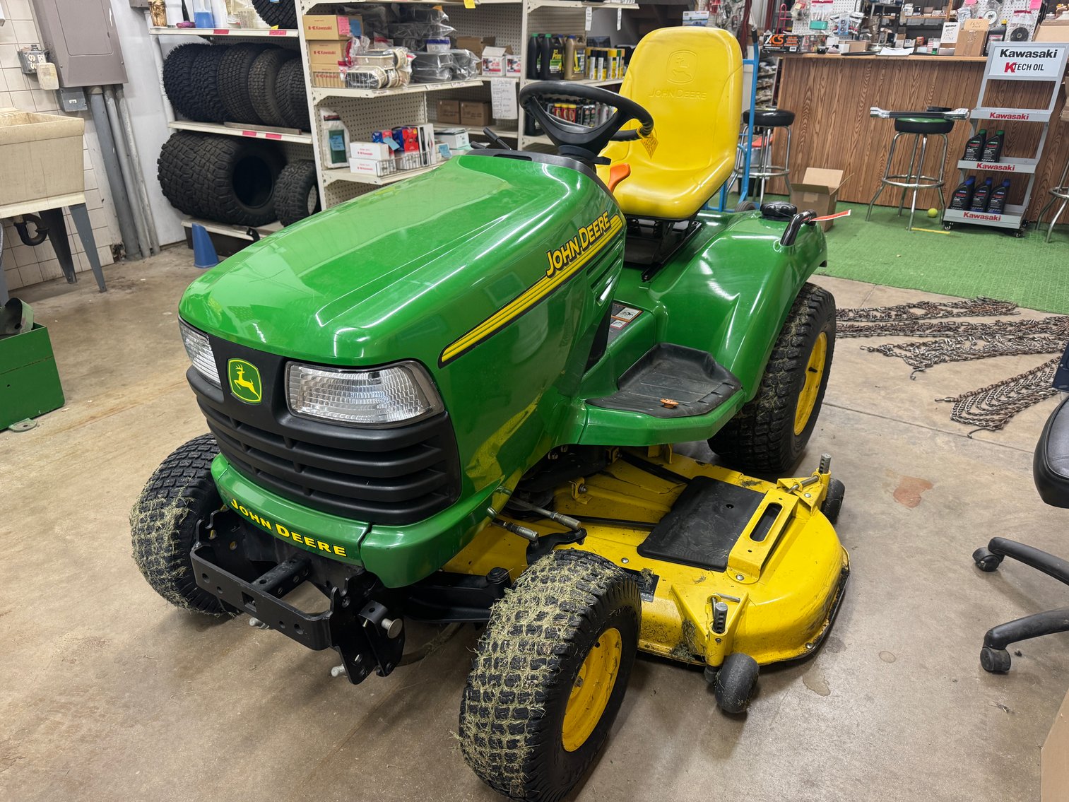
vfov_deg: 56.8
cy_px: 401
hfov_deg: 71.6
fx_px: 741
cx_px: 534
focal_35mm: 24
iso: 200
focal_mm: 6.76
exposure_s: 1/60
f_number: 1.78
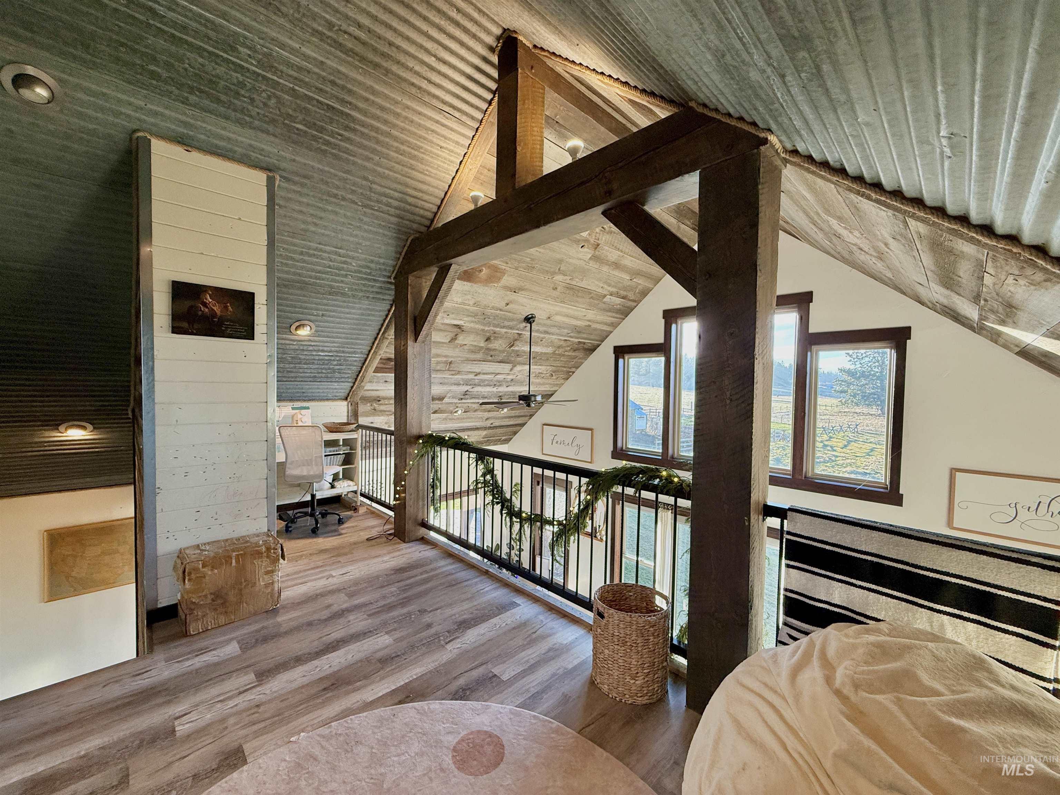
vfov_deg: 85.7
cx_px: 530
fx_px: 429
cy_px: 398
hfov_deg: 102.1
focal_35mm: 14
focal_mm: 2.22
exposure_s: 1/120
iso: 200
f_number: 2.2
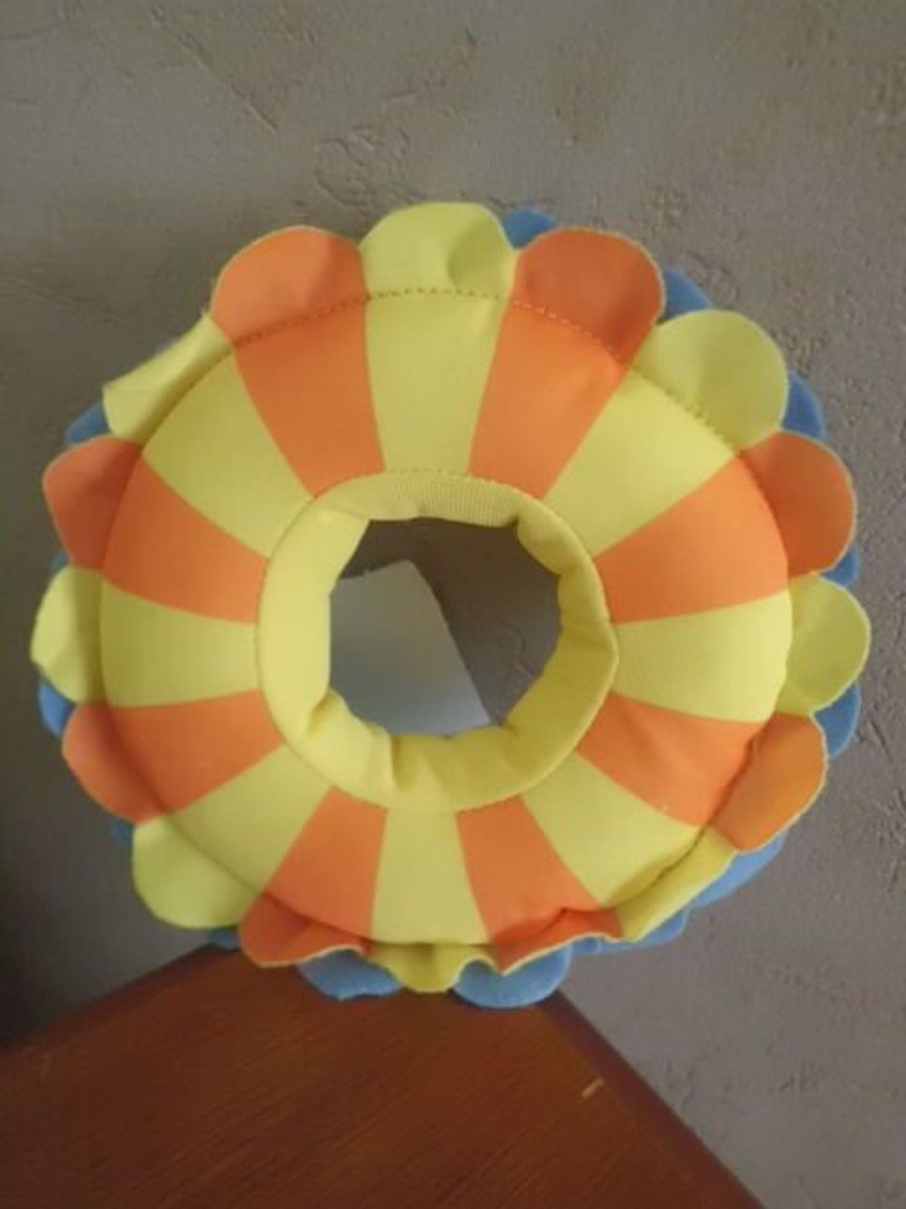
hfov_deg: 53.1
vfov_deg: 67.3
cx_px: 453
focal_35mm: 26
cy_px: 604
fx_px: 907
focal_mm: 4.6
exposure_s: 1/10
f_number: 3.2
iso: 800
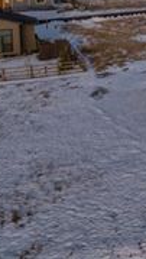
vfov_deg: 27.1
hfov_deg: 13.5
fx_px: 501
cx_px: 317
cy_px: -10
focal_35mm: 73
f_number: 1.8
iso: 200
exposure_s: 1/4000
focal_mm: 8.67
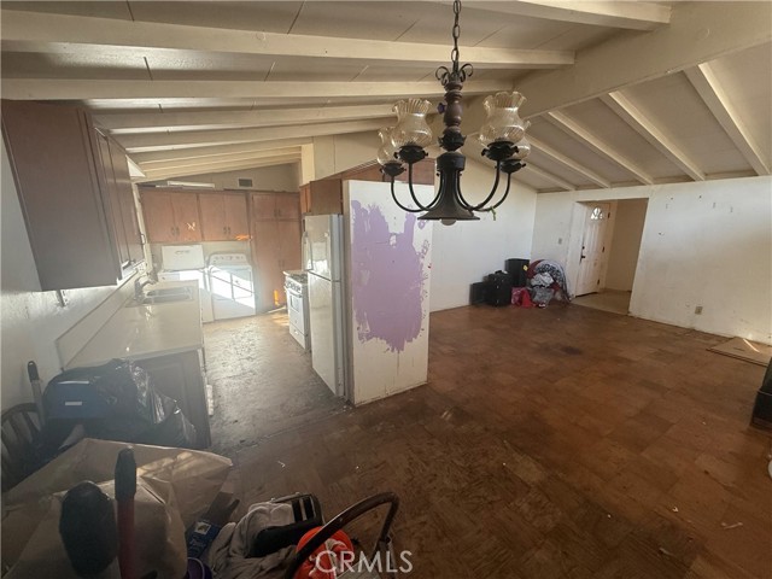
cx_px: 386
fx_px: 312
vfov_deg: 85.7
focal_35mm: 14
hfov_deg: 102.1
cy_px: 290
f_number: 2.2
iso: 250
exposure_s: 1/99
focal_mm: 2.22
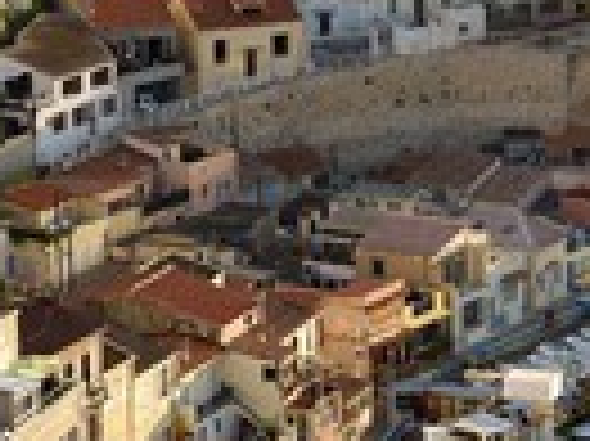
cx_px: 554
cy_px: 166
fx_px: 3934
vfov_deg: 6.4
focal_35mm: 231
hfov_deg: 8.5
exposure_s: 1/250
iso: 200
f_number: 9
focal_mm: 75
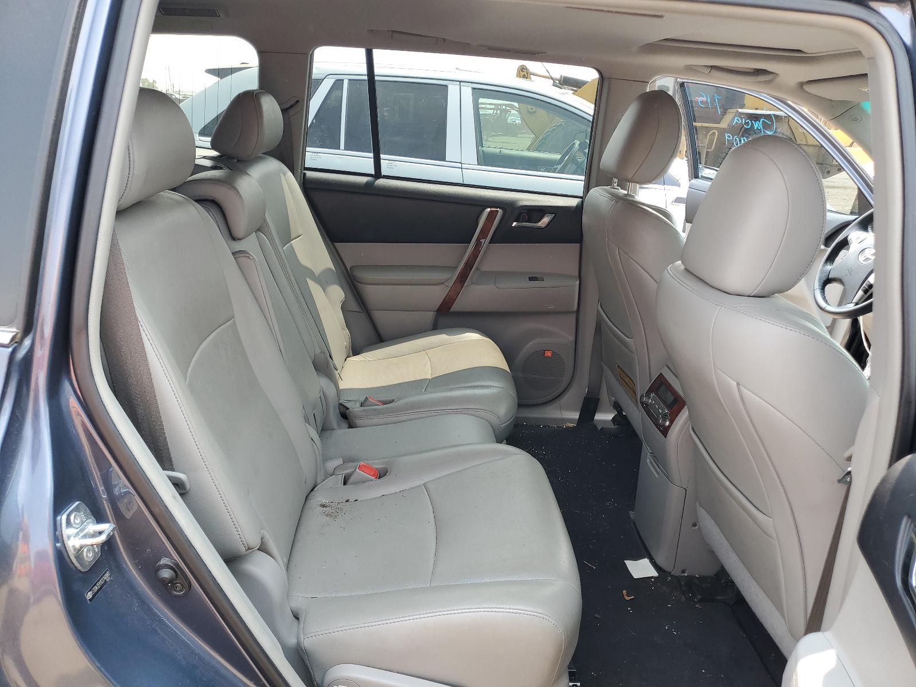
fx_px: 688
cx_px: 458
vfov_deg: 53.1
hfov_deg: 67.3
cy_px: 344
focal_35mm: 26
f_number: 1.5
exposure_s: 1/294
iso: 50
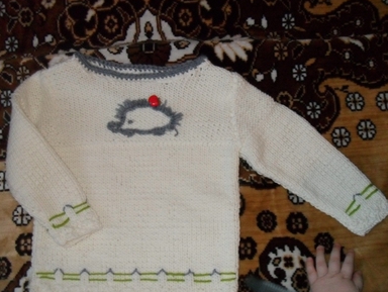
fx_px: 460
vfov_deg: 35.1
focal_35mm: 41
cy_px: 168
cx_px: 185
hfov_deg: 45.7
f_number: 2.8
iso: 400
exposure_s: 1/45
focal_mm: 6.2
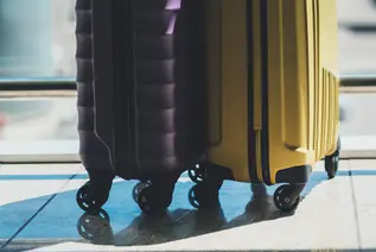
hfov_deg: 19.4
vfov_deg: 13.1
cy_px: 16
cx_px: 318
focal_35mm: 104
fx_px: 1087
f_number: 1.8
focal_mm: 55
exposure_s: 1/2000
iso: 100
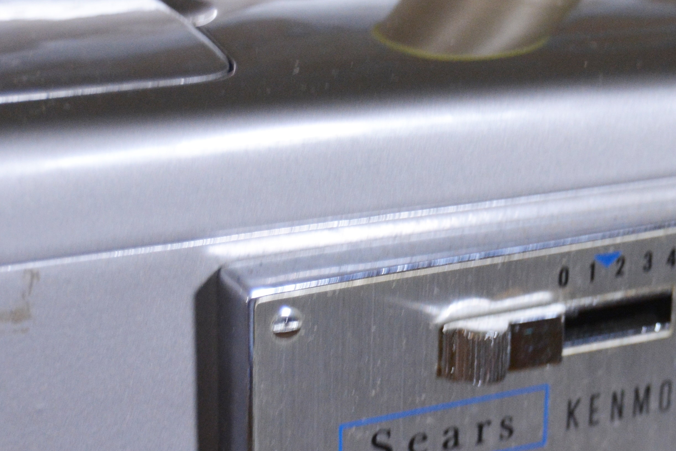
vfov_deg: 8.8
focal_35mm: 155
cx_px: 693
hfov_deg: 13.1
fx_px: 2910
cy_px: 441
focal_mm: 42
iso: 1100
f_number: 5
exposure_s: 1/30
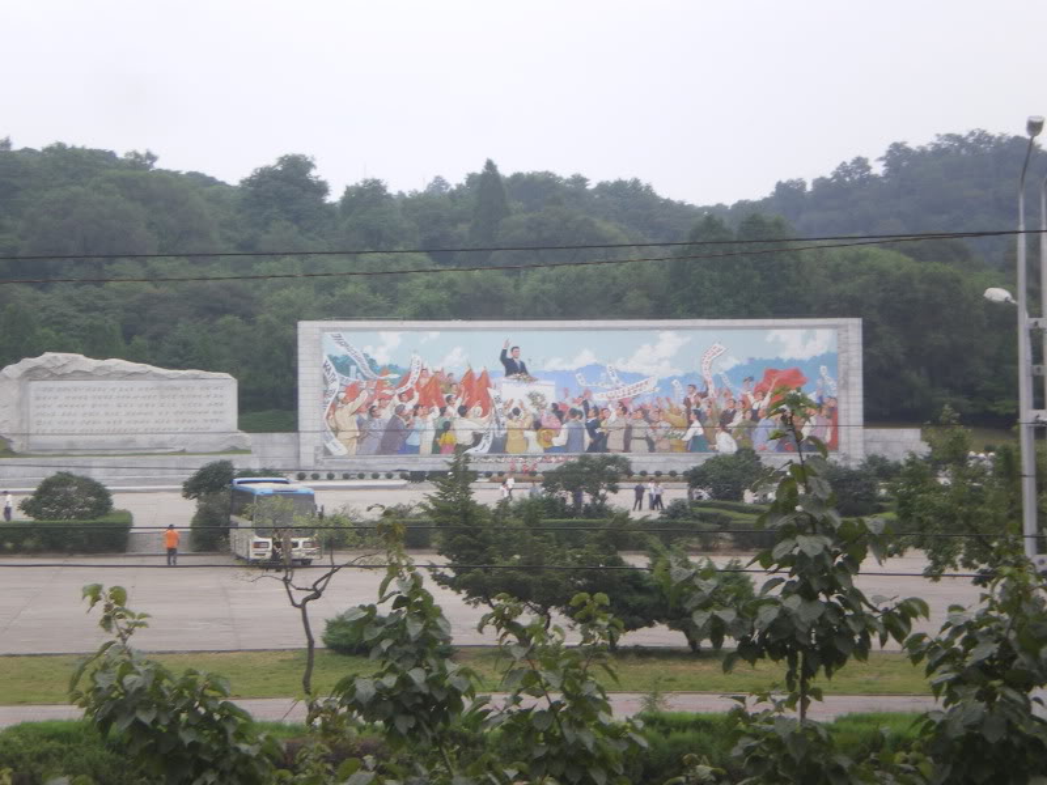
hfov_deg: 18.2
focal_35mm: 108
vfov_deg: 13.7
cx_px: 524
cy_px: 392
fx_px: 3267
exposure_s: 1/100
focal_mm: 18.9
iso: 64
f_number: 5.9
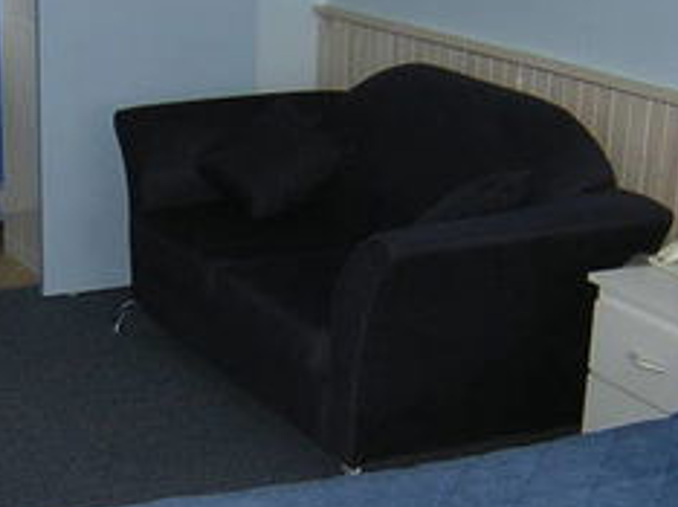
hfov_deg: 26.0
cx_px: 159
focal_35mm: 74
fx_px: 1448
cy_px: 301
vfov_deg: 19.8
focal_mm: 4.7
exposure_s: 1/60.1
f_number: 2.6
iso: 208
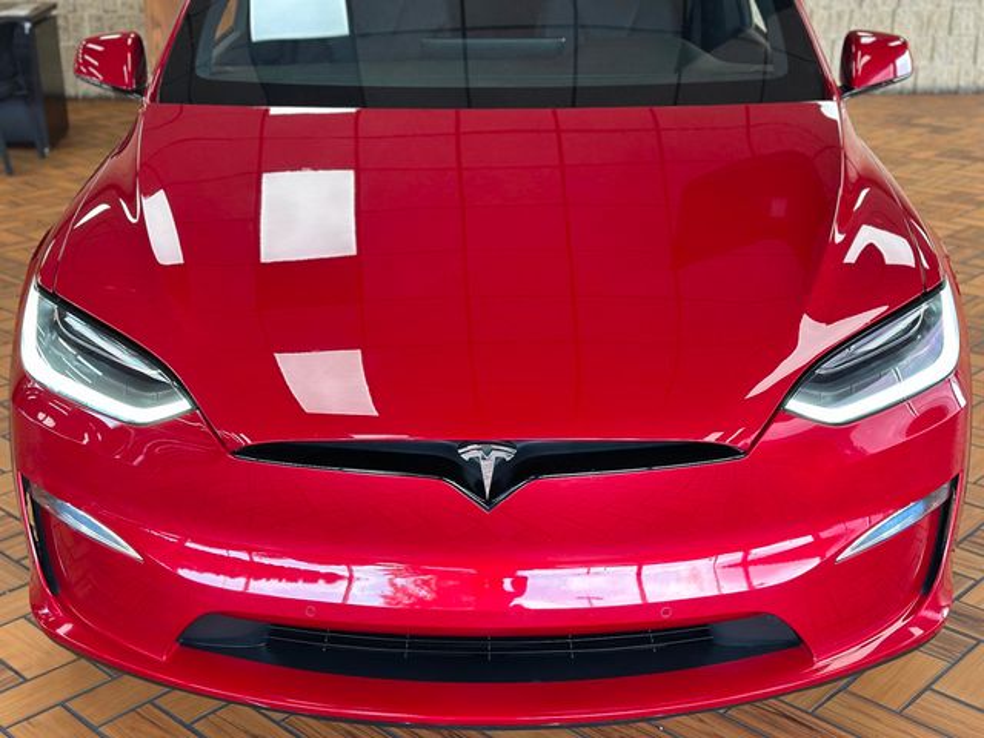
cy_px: 369
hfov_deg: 39.7
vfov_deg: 30.3
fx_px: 1364
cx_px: 492
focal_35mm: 48
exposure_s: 1/120
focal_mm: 6.86
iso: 125
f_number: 1.78
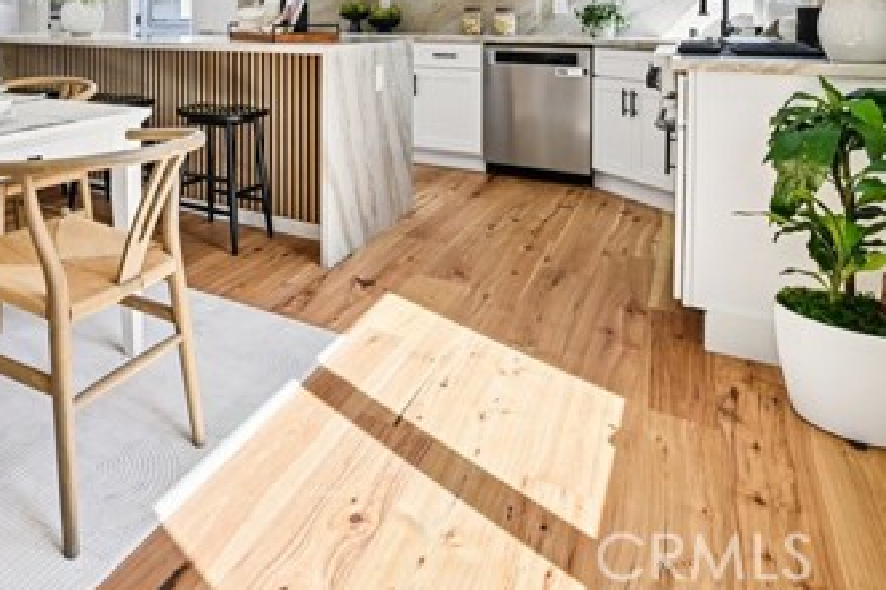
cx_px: 139
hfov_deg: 60.2
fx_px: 664
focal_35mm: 27
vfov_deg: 42.6
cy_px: 27
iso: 250
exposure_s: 1/15
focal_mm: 14
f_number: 8
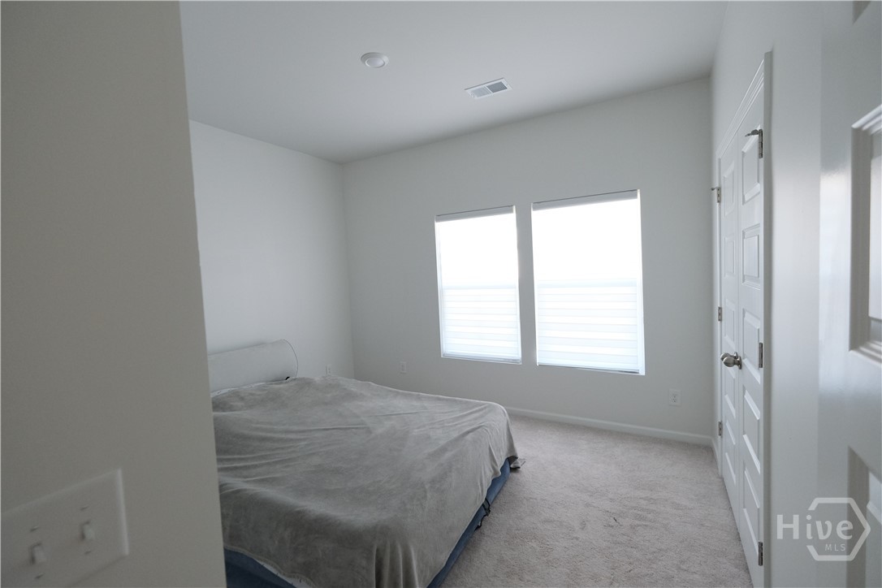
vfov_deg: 77.3
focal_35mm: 15
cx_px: 441
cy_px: 294
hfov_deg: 100.4
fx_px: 367
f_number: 4
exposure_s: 1/100
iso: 2000
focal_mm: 10
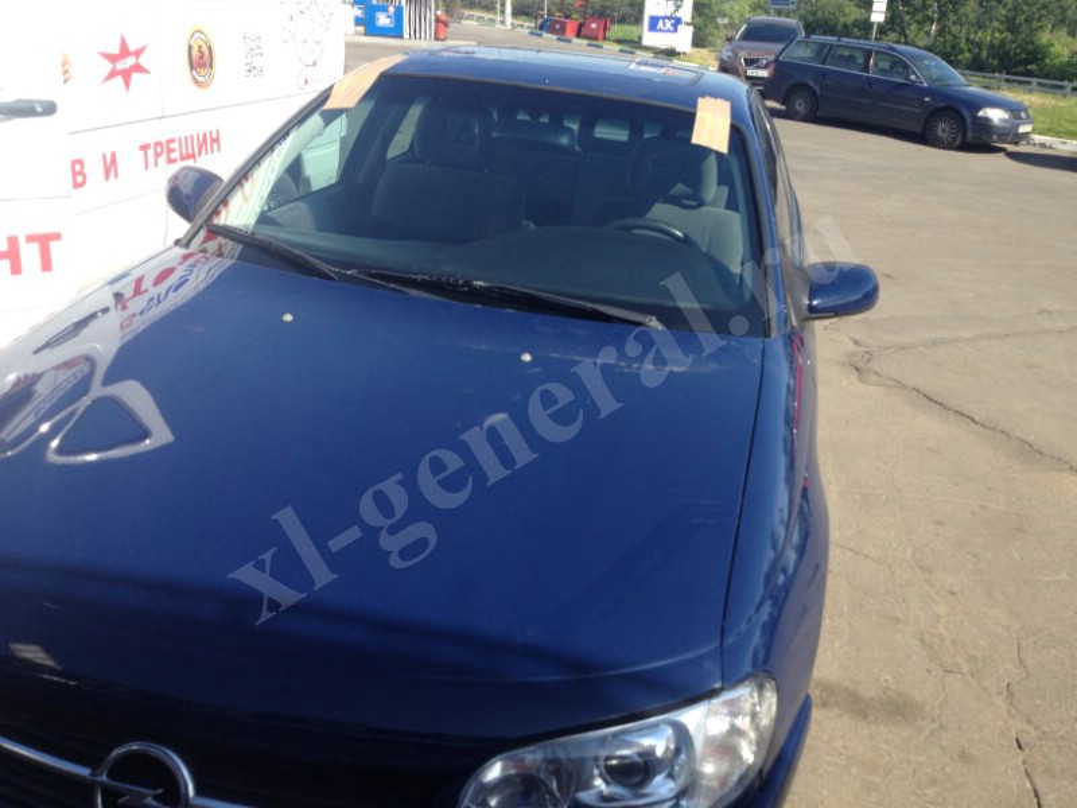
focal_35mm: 35
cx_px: 538
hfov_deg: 52.6
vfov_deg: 40.7
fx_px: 1089
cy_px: 404
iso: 50
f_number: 2.4
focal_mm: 4.28
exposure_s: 1/824
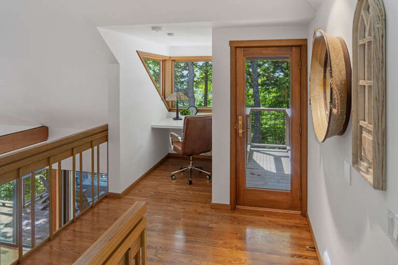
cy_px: 132
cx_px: 199
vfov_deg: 53.1
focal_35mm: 24
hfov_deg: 73.7
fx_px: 265
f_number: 4
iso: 640
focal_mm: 24
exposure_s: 1/50
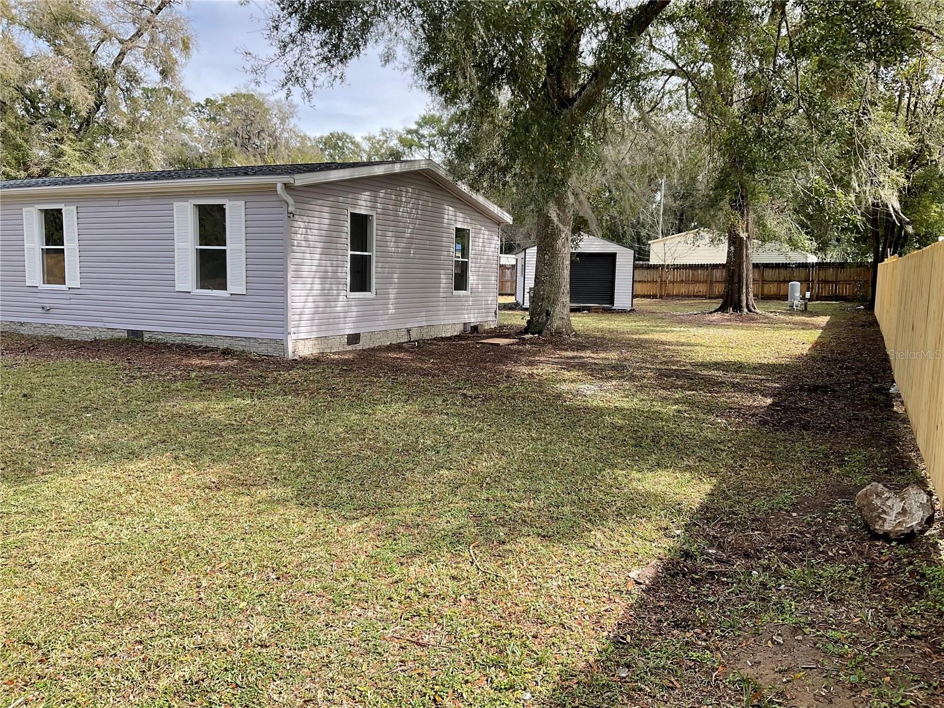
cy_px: 354
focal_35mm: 29
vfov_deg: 48.2
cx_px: 472
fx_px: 791
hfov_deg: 61.7
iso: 16
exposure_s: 1/700
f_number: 1.8
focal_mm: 3
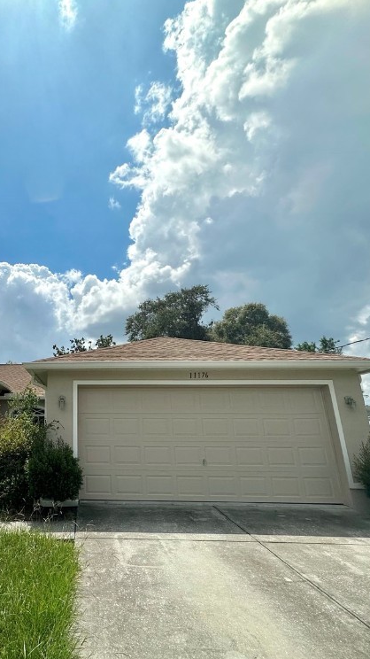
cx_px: 65
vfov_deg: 83.9
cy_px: 325
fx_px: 367
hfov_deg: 49.8
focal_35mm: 21
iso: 50
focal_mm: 2.22
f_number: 2.2
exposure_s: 1/8403
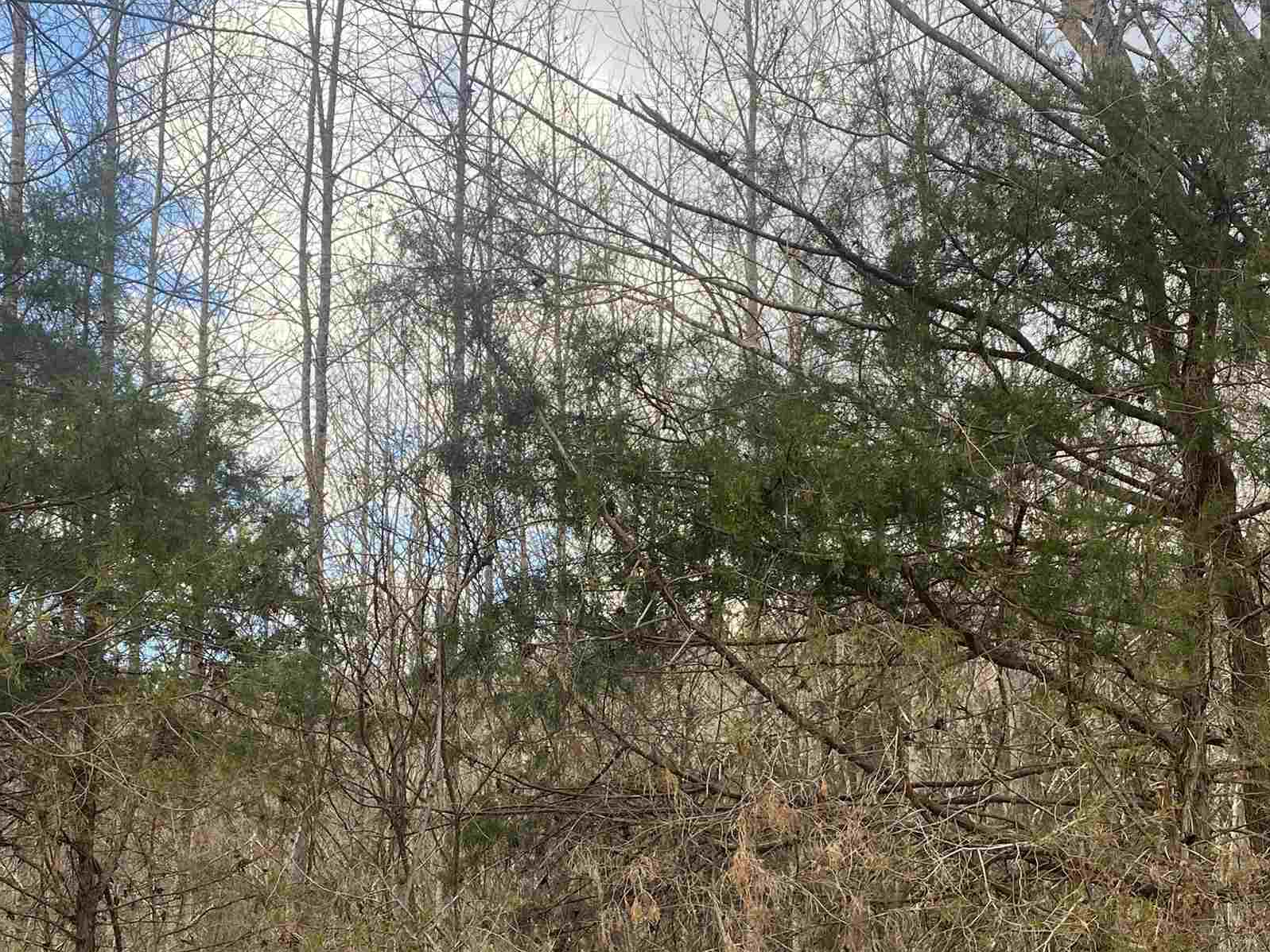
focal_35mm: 50
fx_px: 1835
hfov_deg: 38.2
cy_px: 641
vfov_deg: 28.9
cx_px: 610
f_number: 1.8
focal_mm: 4.25
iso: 32
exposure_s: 1/265
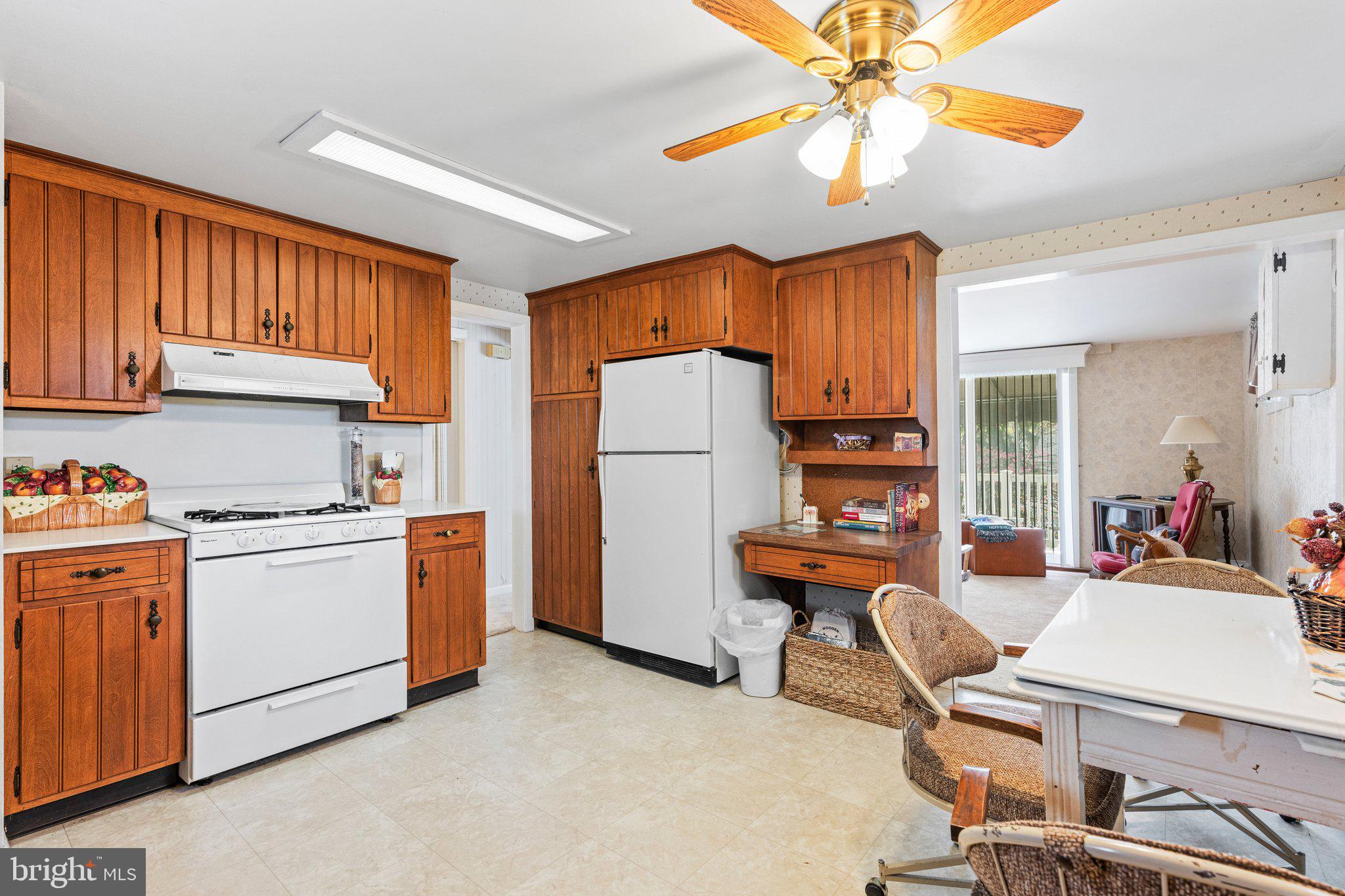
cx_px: 672
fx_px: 598
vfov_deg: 73.7
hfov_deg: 96.7
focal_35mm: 16
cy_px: 448
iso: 640
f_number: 8
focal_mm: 16
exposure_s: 1/3
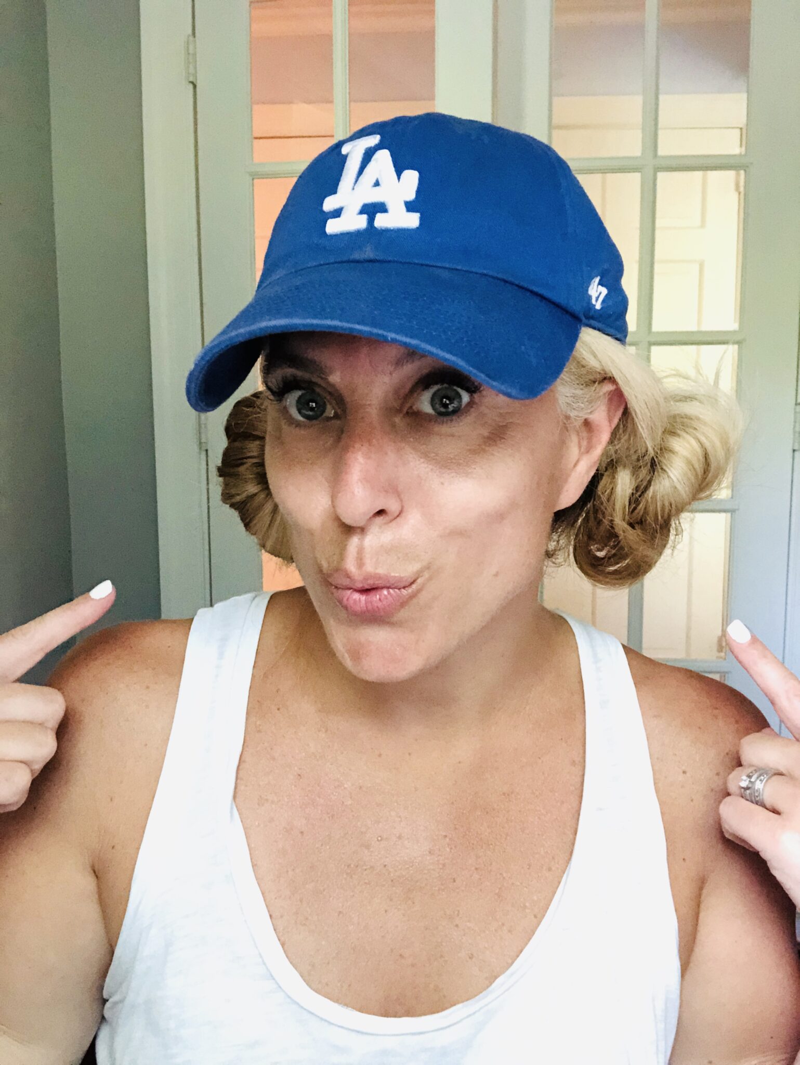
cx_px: 400
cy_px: 532
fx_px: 985
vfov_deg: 56.8
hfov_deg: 44.2
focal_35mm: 32
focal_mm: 2.87
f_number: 2.2
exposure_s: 1/16
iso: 800
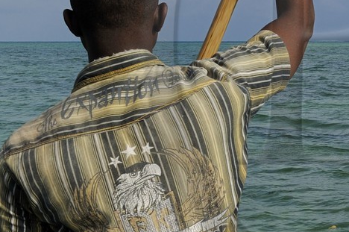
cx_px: 447
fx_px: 1027
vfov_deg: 12.8
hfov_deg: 18.1
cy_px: 43
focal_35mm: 106
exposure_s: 1/250
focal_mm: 31
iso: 200
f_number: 14
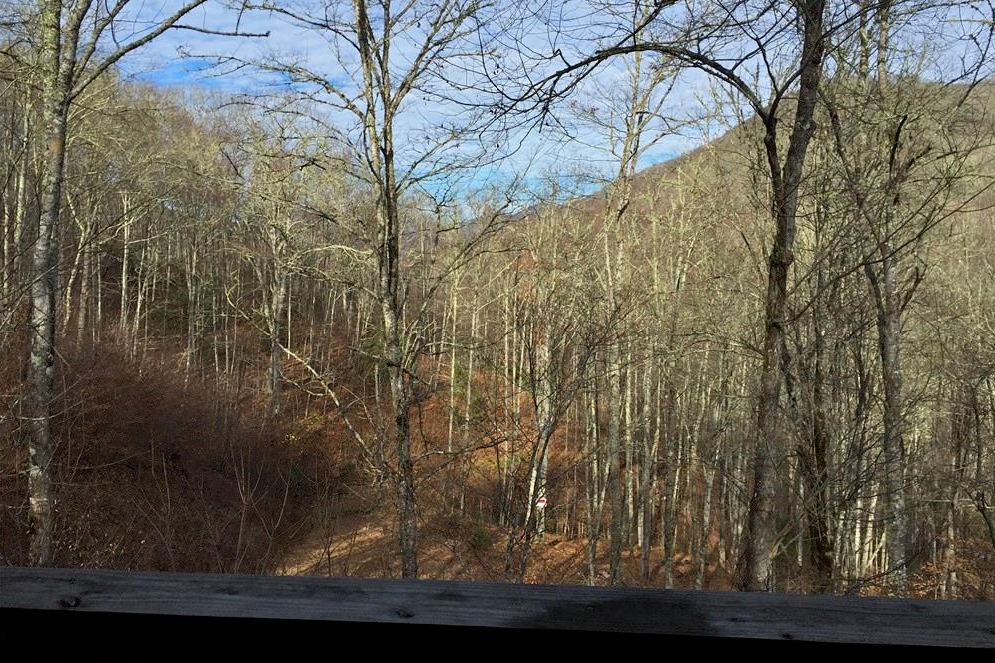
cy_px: 305
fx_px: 857
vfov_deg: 42.3
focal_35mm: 31
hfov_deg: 60.3
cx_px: 508
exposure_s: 1/1582
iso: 32
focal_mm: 4.15
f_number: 2.2
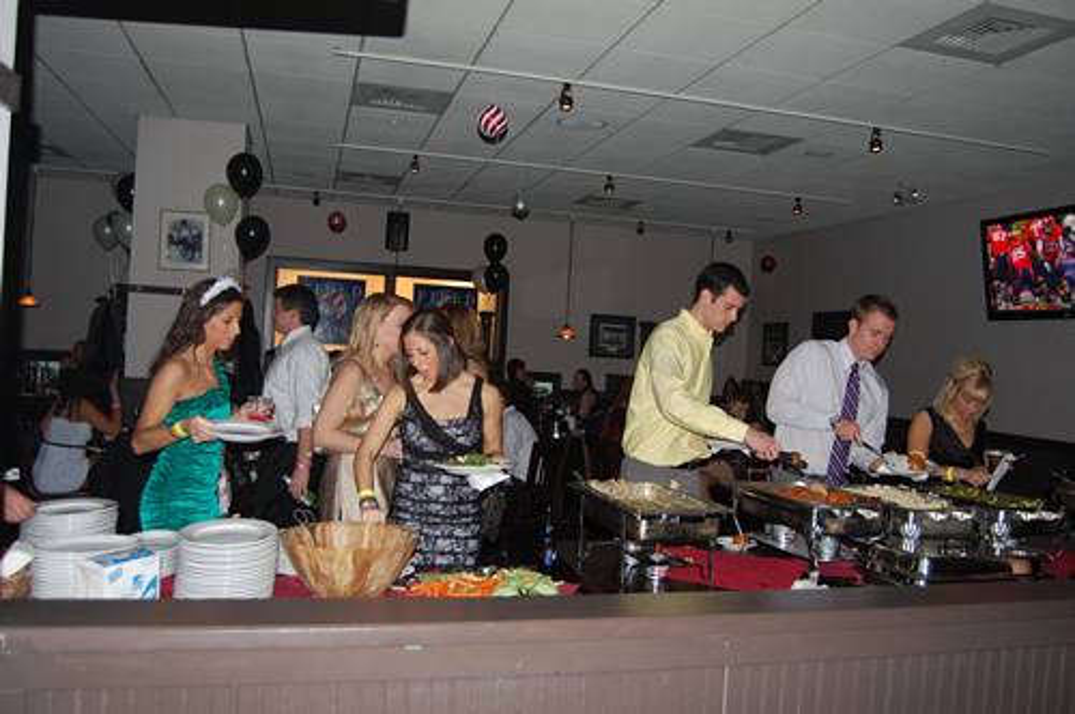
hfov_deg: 64.6
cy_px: 357
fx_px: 850
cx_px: 538
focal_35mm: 28
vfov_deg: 45.6
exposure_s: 1/60
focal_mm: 19
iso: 400
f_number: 3.5
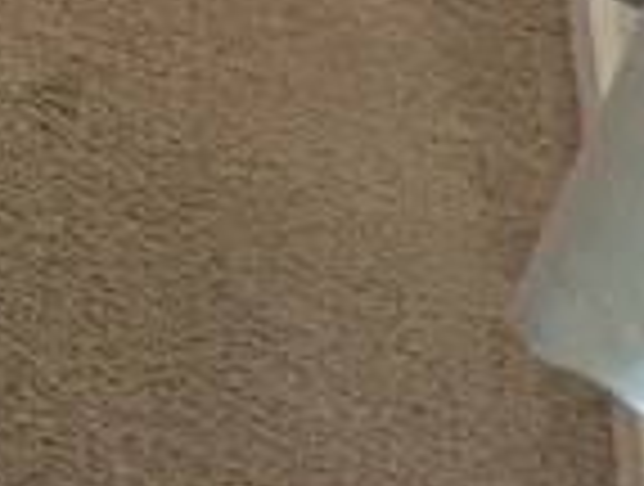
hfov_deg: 10.5
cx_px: -1441
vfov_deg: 10.5
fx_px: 1865
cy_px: -972
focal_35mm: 100
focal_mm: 2.22
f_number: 2.2
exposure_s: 1/60
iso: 250
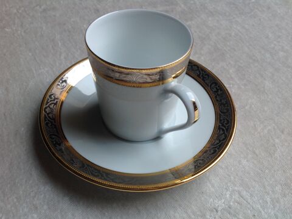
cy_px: 110
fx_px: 295
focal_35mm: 35
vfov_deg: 40.6
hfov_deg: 52.7
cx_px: 146
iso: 50
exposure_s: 1/20
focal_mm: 4.28
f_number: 2.4
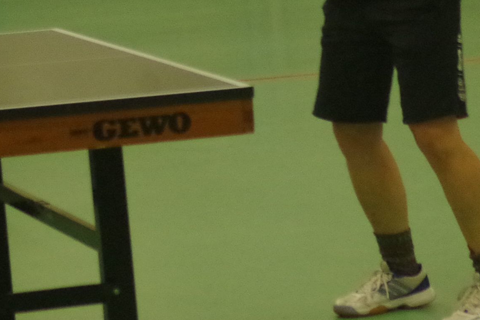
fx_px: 3294
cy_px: -82
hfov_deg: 8.3
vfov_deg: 5.5
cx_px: 377
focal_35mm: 247
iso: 3200
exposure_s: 1/100
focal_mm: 55
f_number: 5.6
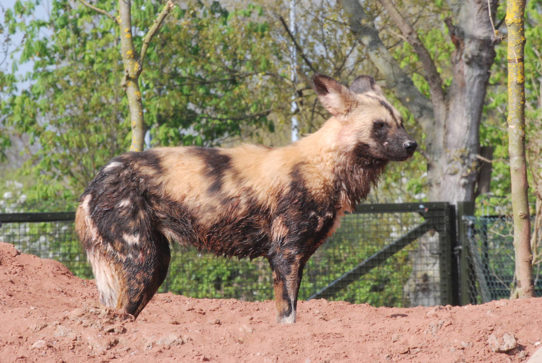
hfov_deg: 4.6
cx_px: 271
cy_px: 182
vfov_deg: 3.1
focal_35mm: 450
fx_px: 6783
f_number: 32
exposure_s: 1/160
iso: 1600
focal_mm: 300
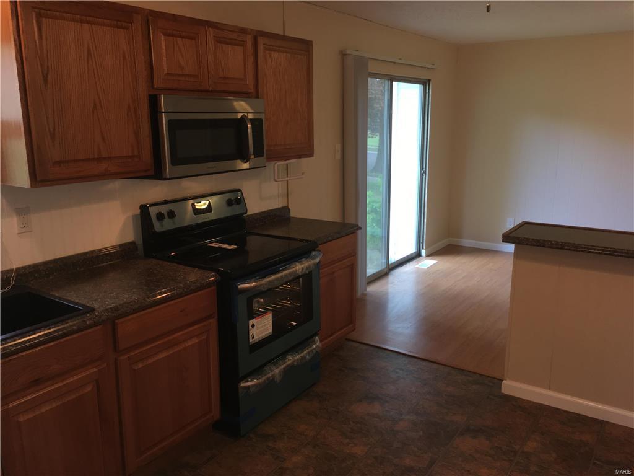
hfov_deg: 61.7
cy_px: 238
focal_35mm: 29
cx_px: 317
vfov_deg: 48.2
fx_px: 531
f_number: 2.2
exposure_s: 1/30
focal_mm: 4.15
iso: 50
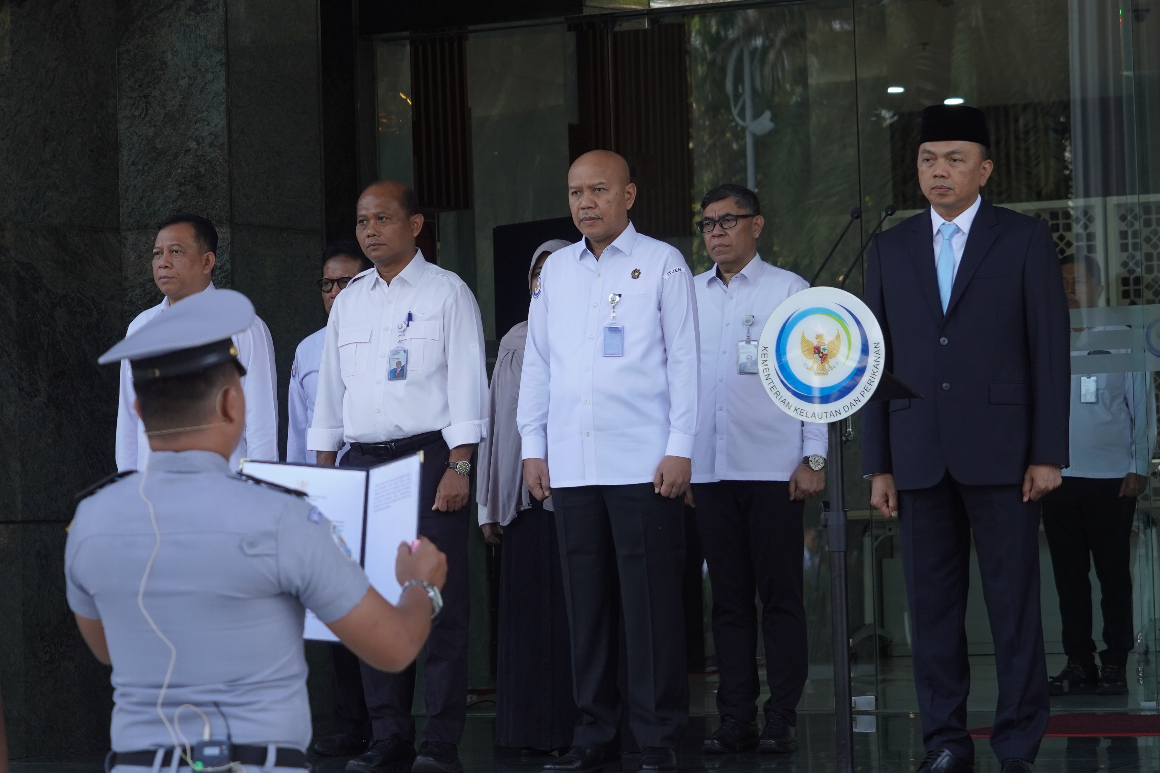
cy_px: 386
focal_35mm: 123
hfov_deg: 16.7
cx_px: 580
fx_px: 3963
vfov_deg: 11.1
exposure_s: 1/250
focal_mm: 82
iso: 640
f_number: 5.6
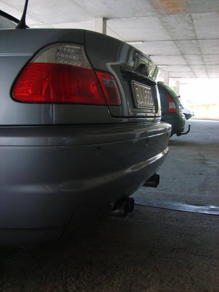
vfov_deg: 52.6
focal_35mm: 35
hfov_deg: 40.7
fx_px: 295
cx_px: 110
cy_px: 146
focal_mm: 5.8
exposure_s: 1/30
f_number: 2.8
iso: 88
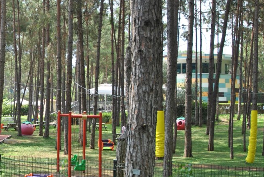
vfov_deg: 21.3
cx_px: 43
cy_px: 107
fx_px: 470
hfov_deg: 30.4
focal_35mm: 64
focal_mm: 24
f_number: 5.6
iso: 100
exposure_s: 1/125
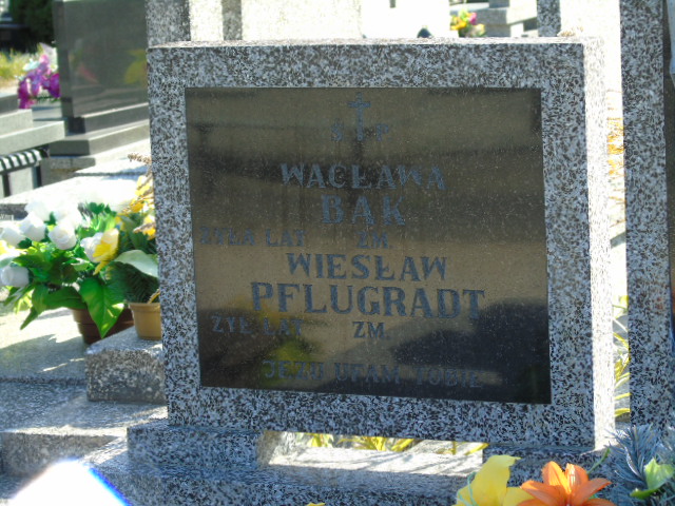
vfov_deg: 12.0
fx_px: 2418
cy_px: 253
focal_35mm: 124
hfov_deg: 15.9
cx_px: 338
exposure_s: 1/125
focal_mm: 22
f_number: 4.6
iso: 80
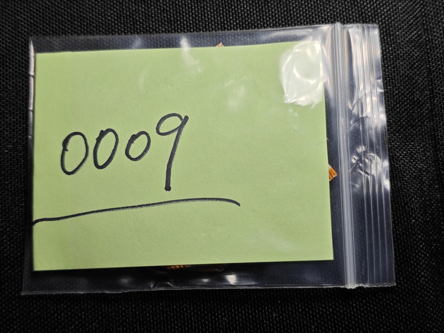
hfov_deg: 38.9
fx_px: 628
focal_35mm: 49
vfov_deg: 29.7
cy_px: 166
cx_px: 222
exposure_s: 1/100
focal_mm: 5.84
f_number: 1.6
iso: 50
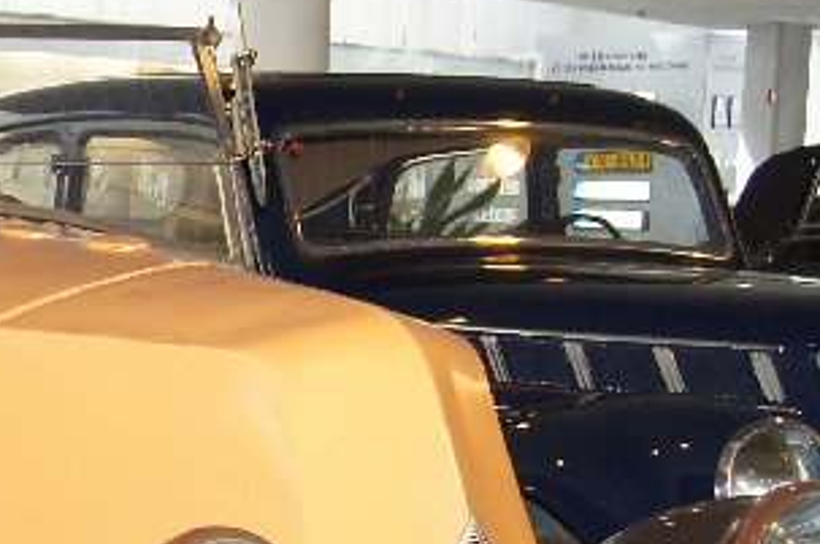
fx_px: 2433
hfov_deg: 17.4
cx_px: -368
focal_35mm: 107
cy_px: 563
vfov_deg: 12.6
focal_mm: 18
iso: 400
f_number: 4
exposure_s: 1/160
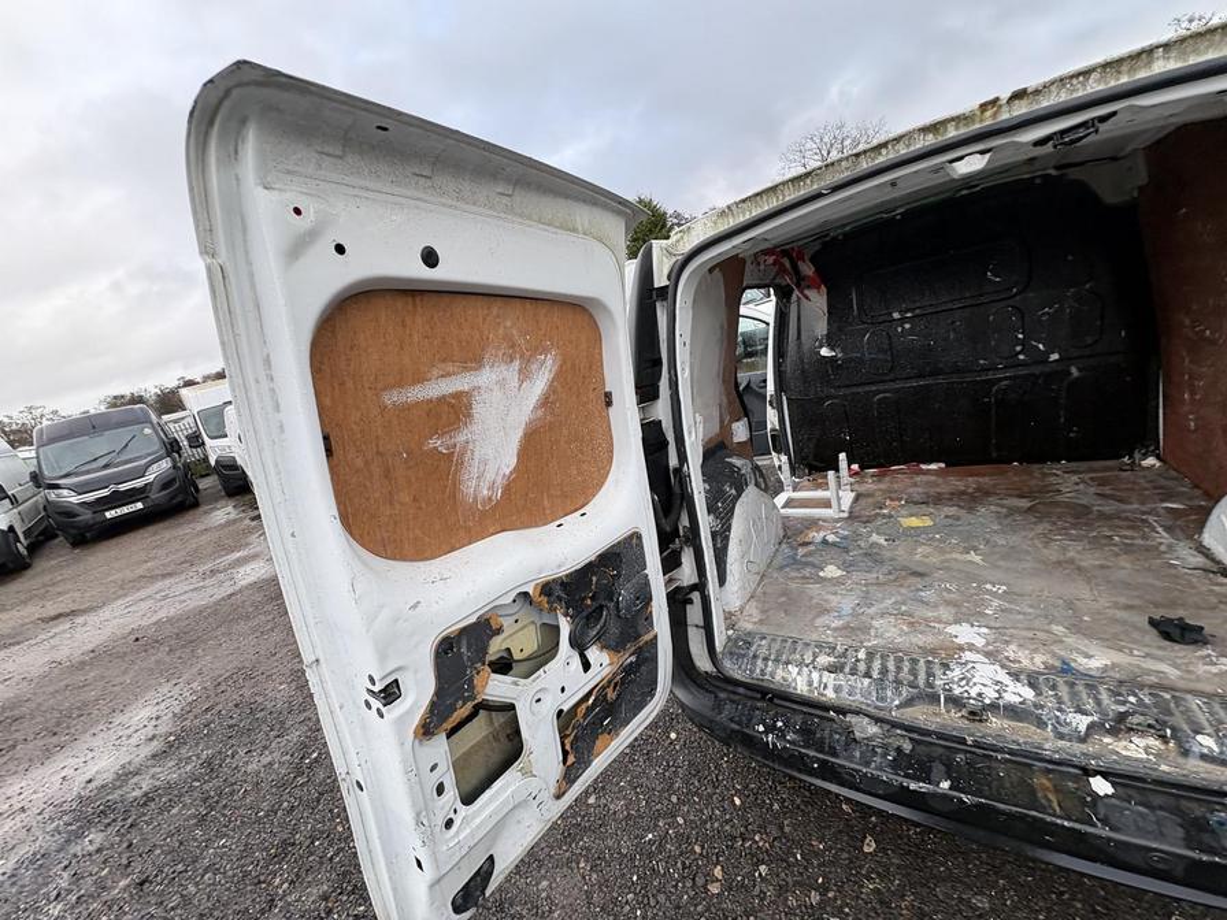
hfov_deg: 102.1
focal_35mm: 14
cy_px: 460
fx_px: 496
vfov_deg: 85.7
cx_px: 614
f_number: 2.2
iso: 40
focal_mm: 2.22
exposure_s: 1/102
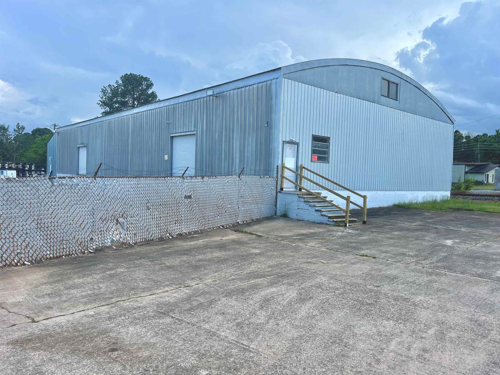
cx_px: 250
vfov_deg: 53.1
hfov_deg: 67.3
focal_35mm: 26
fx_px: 376
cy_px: 188
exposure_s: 1/1266
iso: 50
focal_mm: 5.7
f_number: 1.5
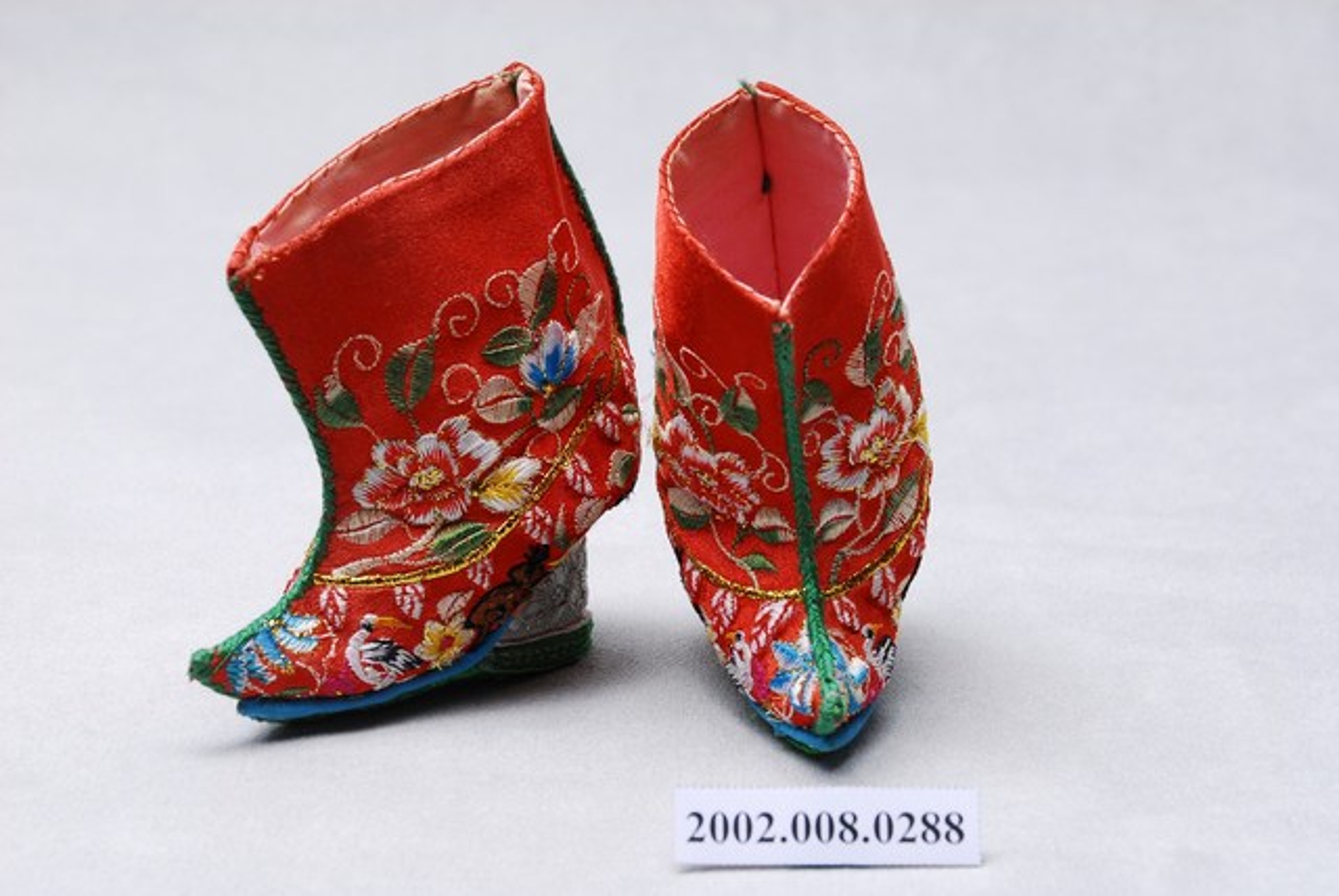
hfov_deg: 18.2
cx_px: 670
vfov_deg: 12.2
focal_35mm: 112
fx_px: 4188
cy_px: 448
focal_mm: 75
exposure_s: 1/125
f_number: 10
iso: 100
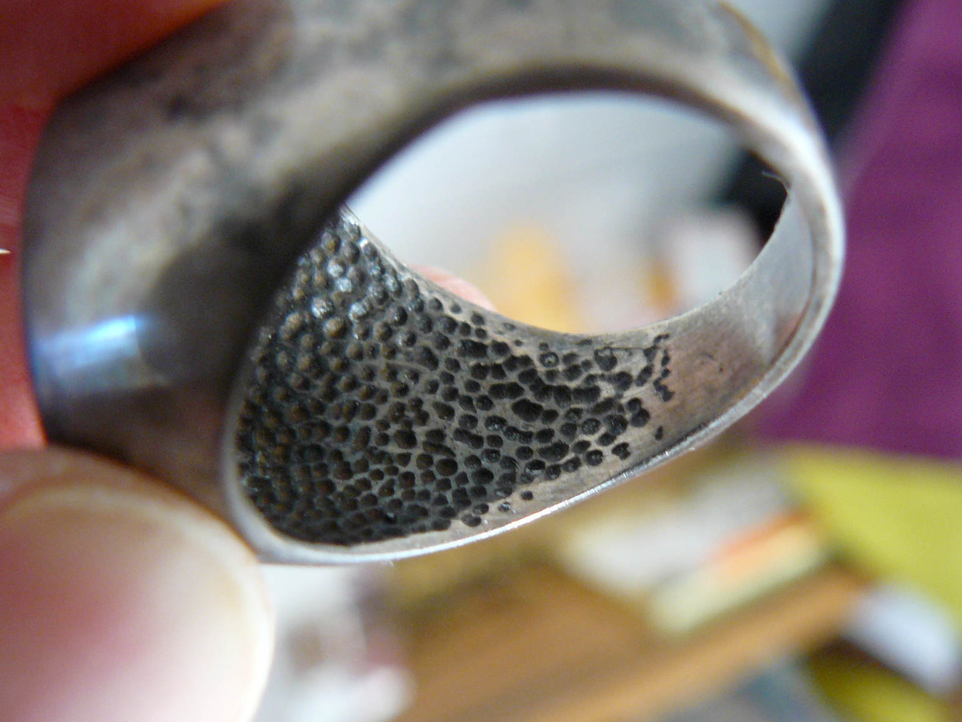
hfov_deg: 39.7
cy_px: 434
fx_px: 1334
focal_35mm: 48
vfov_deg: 30.2
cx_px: 475
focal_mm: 6
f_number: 2.8
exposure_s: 1/20
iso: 200
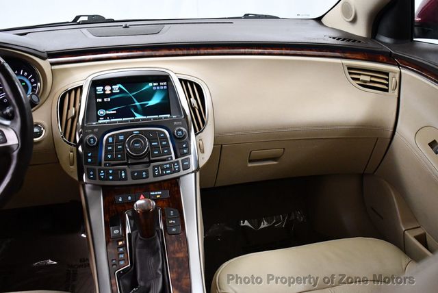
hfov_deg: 53.1
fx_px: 438
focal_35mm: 36
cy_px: 146
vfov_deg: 36.9
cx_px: 219
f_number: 3.5
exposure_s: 1/125
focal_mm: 18
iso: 2800
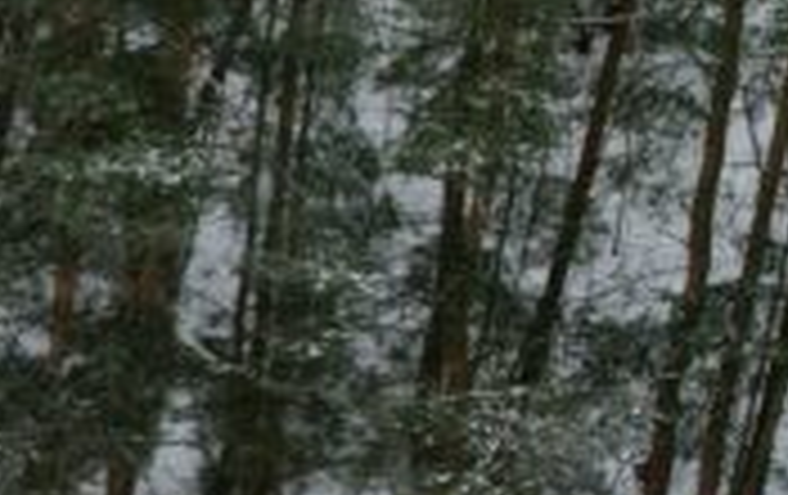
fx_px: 2818
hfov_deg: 13.5
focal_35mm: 131
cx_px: -829
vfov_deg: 9.6
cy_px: 871
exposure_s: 1/500
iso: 100
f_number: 2.8
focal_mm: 8.38
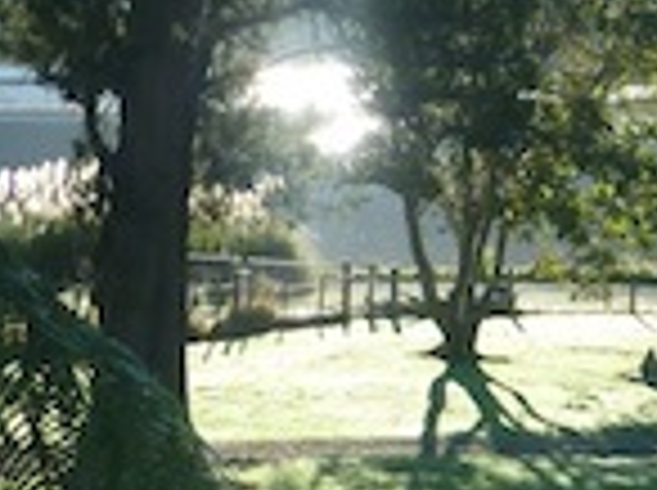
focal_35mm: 123
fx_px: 2331
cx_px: 819
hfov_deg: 15.4
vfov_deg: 11.8
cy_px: -49
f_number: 3.3
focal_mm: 4.9
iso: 80
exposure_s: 1/250
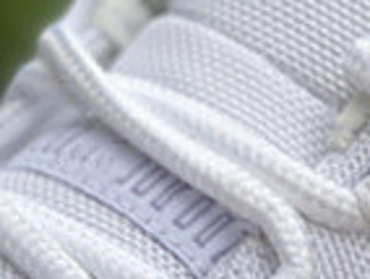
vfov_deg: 4.1
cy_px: 464
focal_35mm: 360
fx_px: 3854
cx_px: 78
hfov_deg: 5.5
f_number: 2.2
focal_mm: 7.5
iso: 25
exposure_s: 1/170
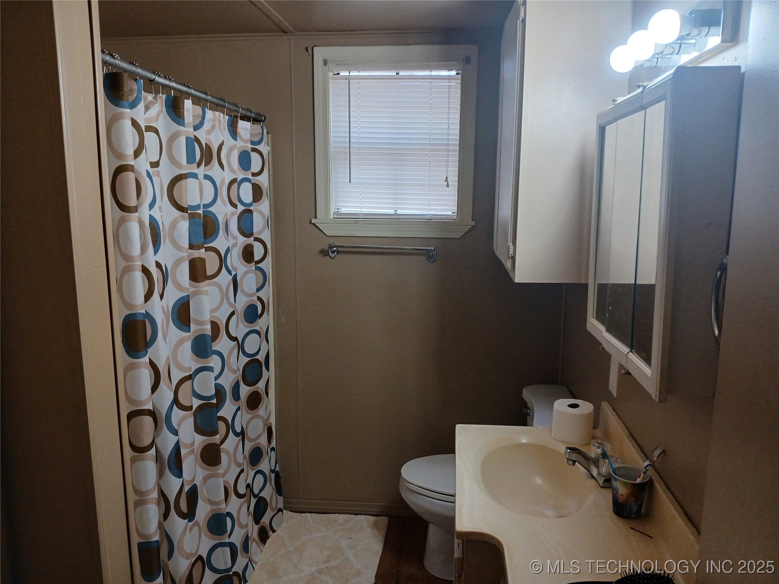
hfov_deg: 67.3
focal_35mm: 26
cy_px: 292
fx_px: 585
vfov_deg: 53.1
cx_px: 390
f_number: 1.8
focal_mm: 3.98
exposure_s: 1/60
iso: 125
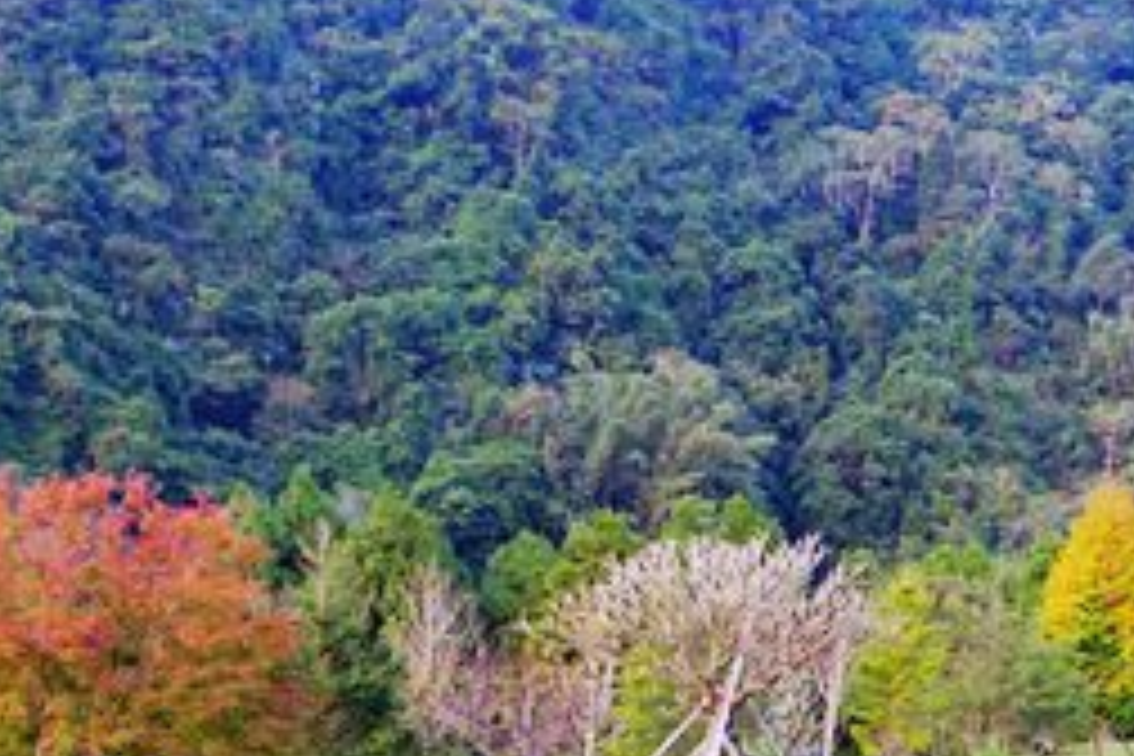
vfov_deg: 16.8
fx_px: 2520
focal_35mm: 80
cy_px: 673
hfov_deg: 23.3
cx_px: 1346
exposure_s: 1/40
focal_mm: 11.33
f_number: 2.8
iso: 125
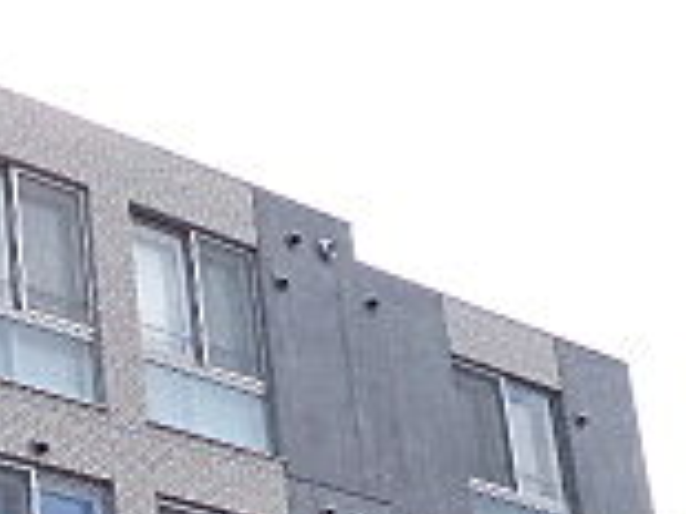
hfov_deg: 20.1
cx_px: -159
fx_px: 1802
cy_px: 829
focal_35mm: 91
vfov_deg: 14.8
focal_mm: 3.99
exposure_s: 1/800
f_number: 2.9
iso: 160
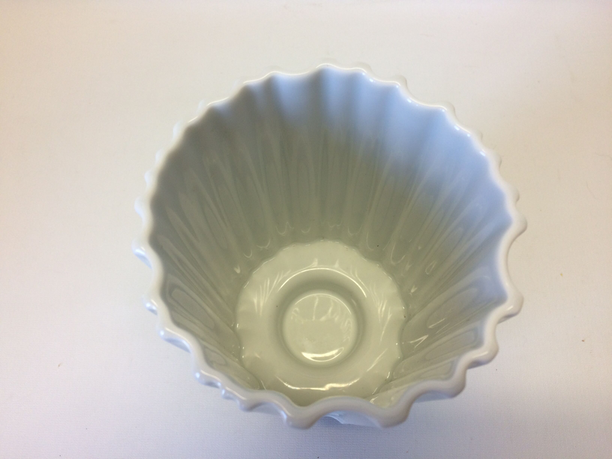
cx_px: 306
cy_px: 230
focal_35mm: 29
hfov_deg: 61.7
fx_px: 513
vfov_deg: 48.2
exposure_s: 1/100
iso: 64
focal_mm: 4.15
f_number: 2.2
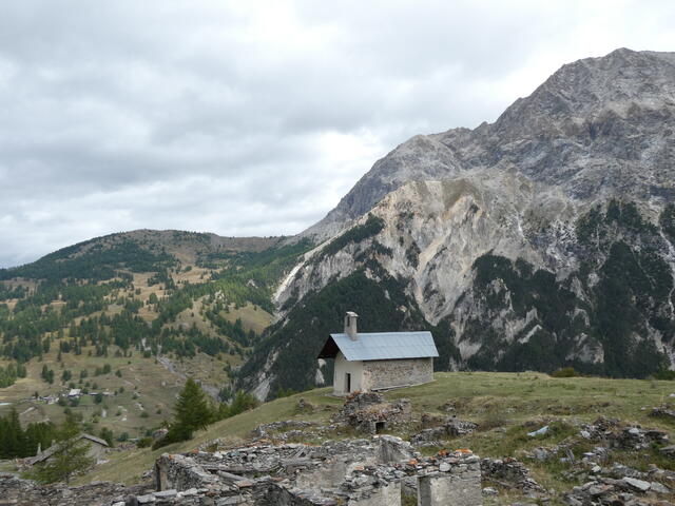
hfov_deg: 55.4
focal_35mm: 33
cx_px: 338
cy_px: 253
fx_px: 643
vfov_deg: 42.9
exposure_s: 1/500
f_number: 3.6
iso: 80
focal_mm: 5.8
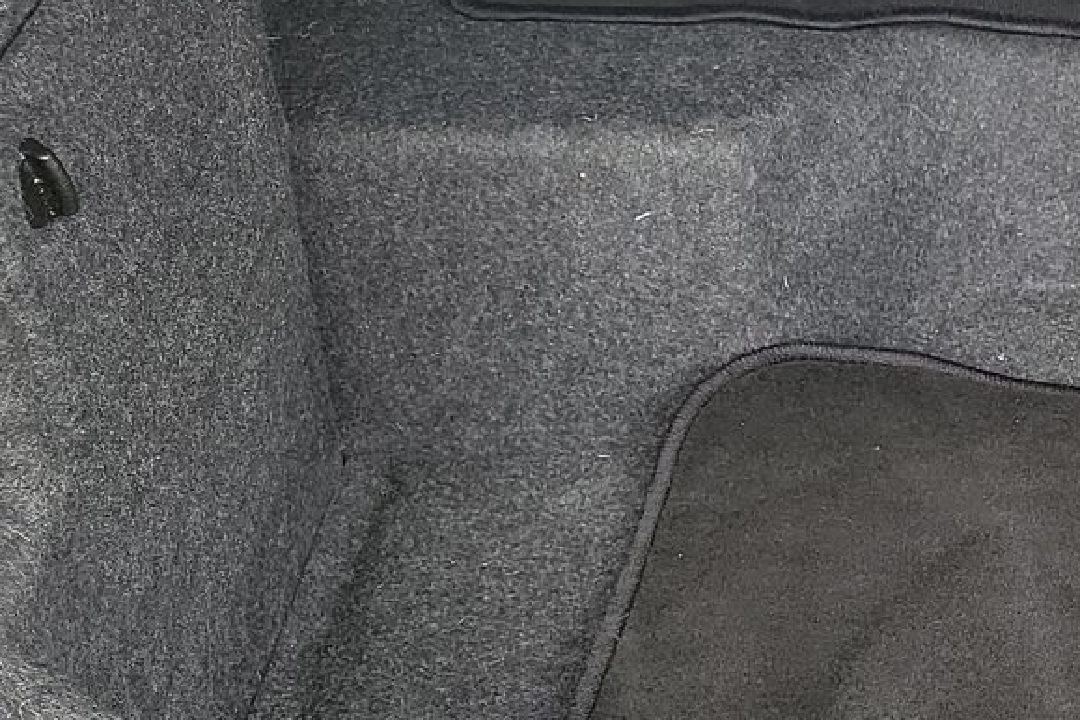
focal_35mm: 69
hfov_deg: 26.2
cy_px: 436
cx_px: 1281
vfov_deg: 19.7
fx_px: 2070
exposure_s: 1/119
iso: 99
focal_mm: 6.7
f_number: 1.8
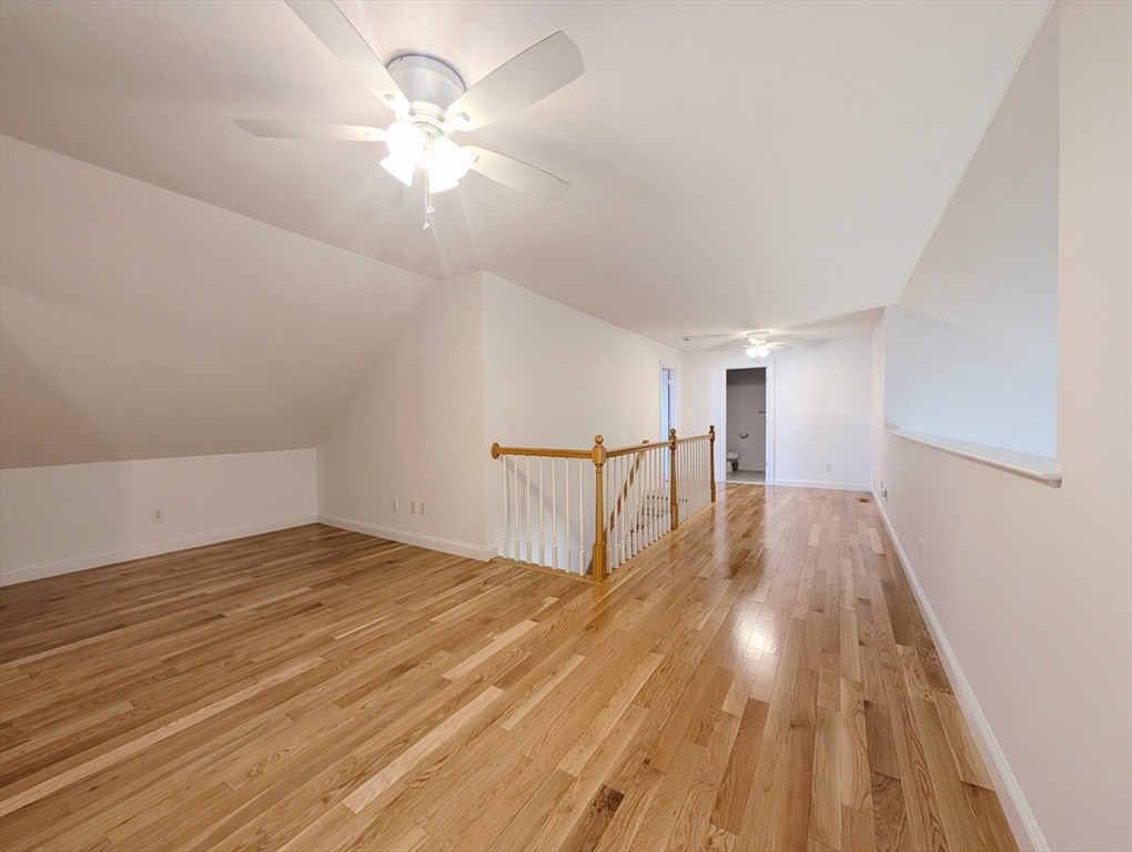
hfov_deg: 110.5
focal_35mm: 12
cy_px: 426
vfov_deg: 94.6
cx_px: 566
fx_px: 393
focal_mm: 2.02
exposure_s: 1/60.2
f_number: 1.7
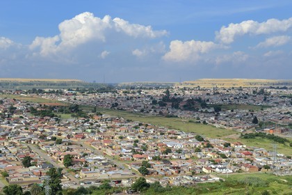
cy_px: 98
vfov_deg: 24.2
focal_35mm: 56
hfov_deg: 35.6
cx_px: 146
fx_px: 454
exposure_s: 1/250
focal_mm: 56
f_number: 13
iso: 200
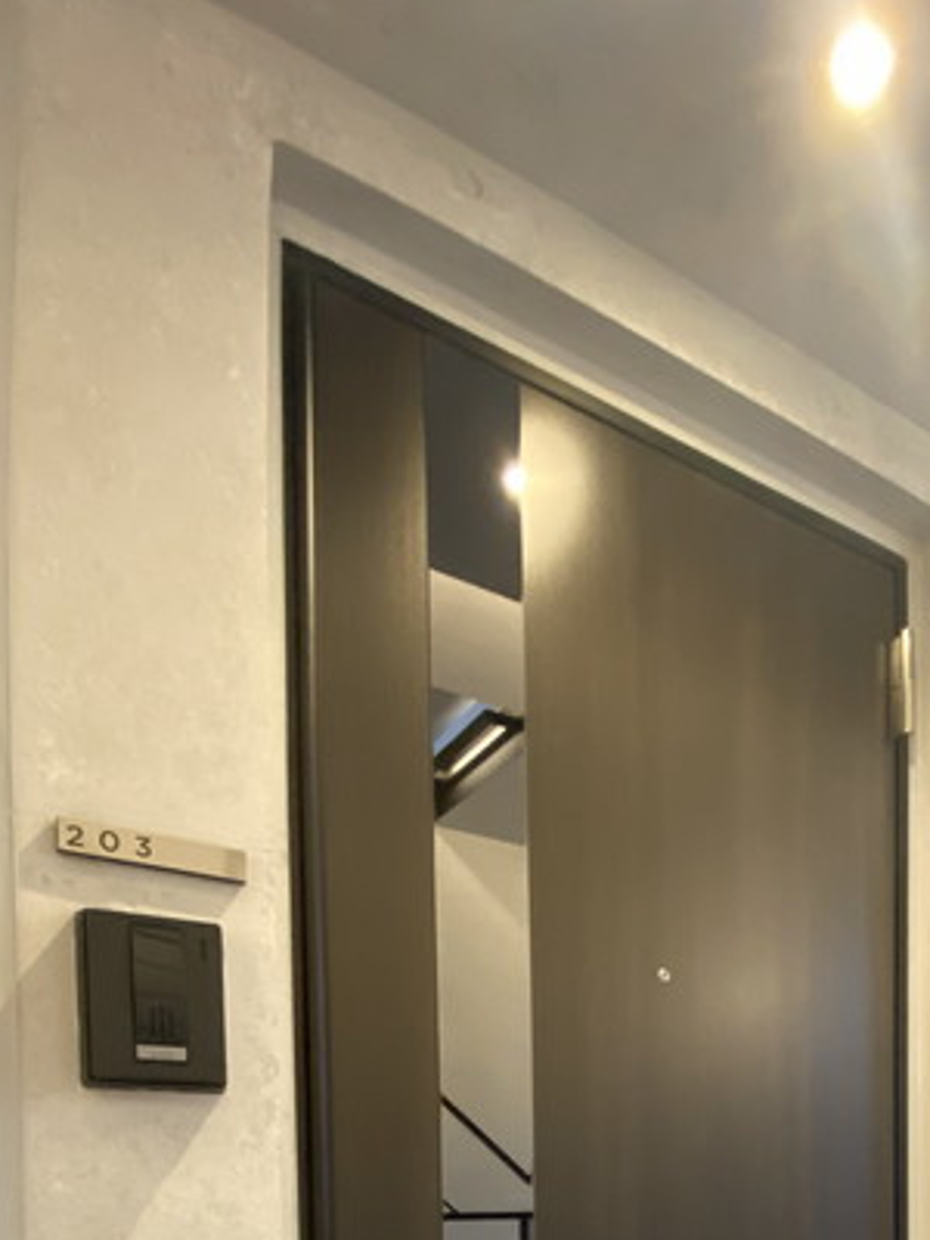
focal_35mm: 26
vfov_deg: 53.7
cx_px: 670
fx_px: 931
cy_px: 1224
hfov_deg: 51.3
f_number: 2.4
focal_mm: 1.54
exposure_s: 1/50
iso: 500
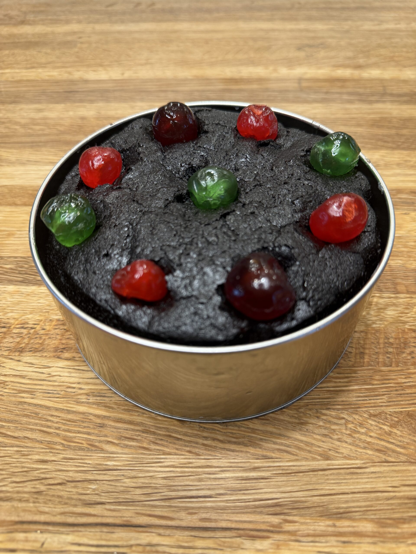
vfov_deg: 71.6
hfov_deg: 56.8
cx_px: 208
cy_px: 277
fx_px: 385
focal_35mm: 24
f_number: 1.78
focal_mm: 6.76
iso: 160
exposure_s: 1/60
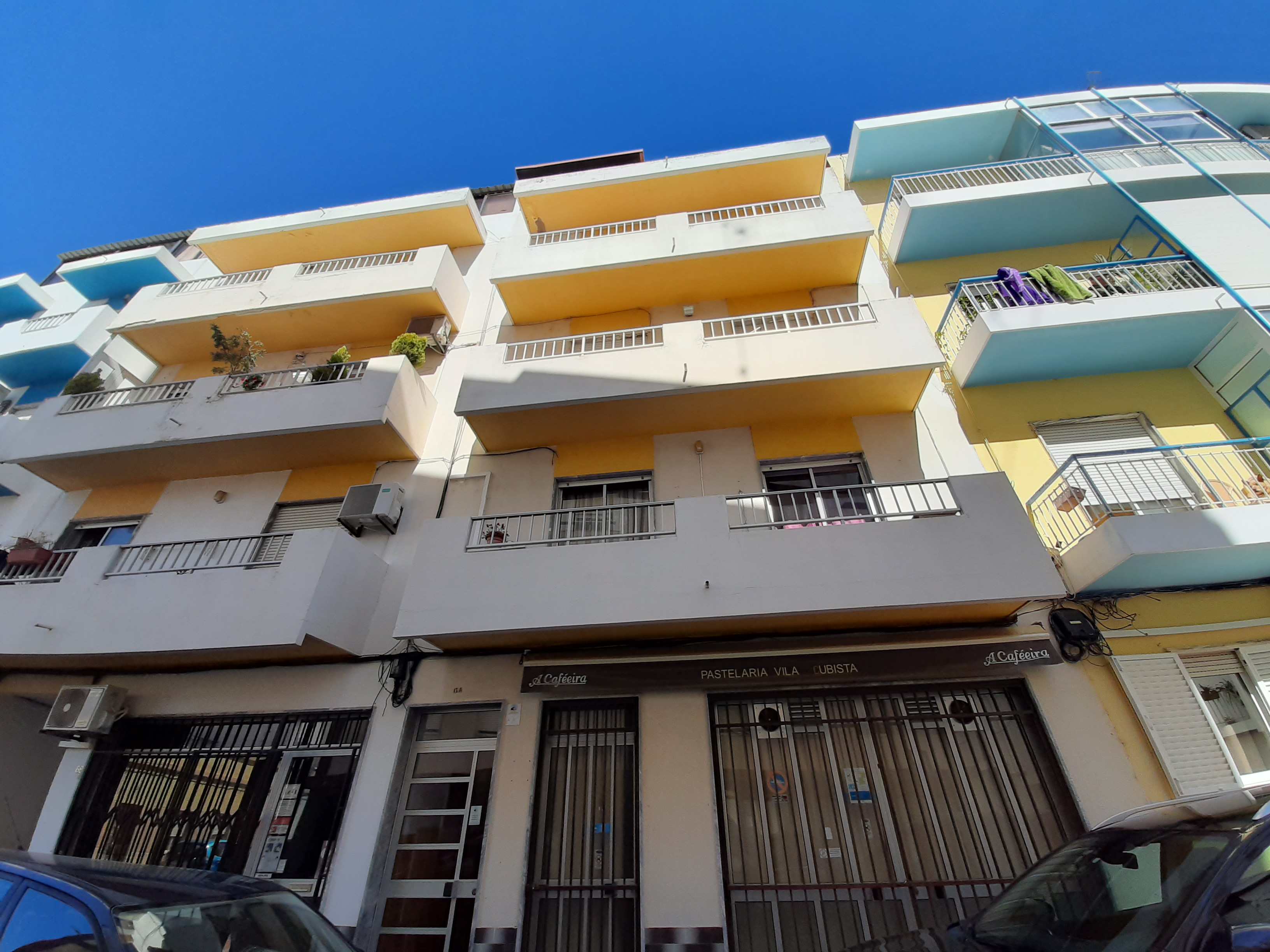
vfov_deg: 89.9
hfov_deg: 106.2
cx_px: 635
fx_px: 477
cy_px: 476
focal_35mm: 13
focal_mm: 1.42
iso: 40
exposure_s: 1/1420
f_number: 2.2
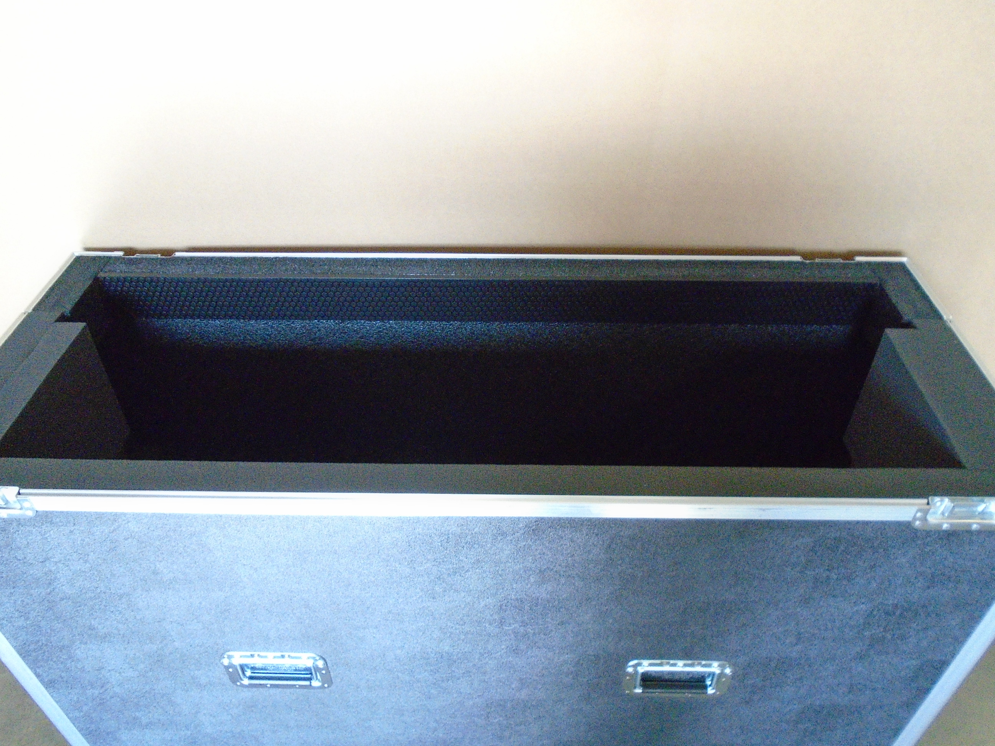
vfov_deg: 53.1
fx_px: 747
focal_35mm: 26
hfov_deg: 67.3
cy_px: 373
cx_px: 498
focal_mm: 4.6
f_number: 3.2
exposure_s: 1/100
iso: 800
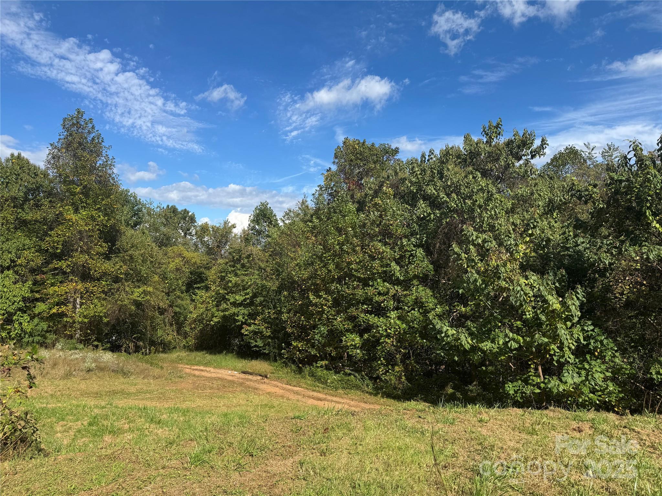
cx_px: 331
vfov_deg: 56.8
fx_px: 459
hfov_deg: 71.6
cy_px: 248
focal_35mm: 24
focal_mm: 6.76
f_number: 1.78
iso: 80
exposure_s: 1/3802
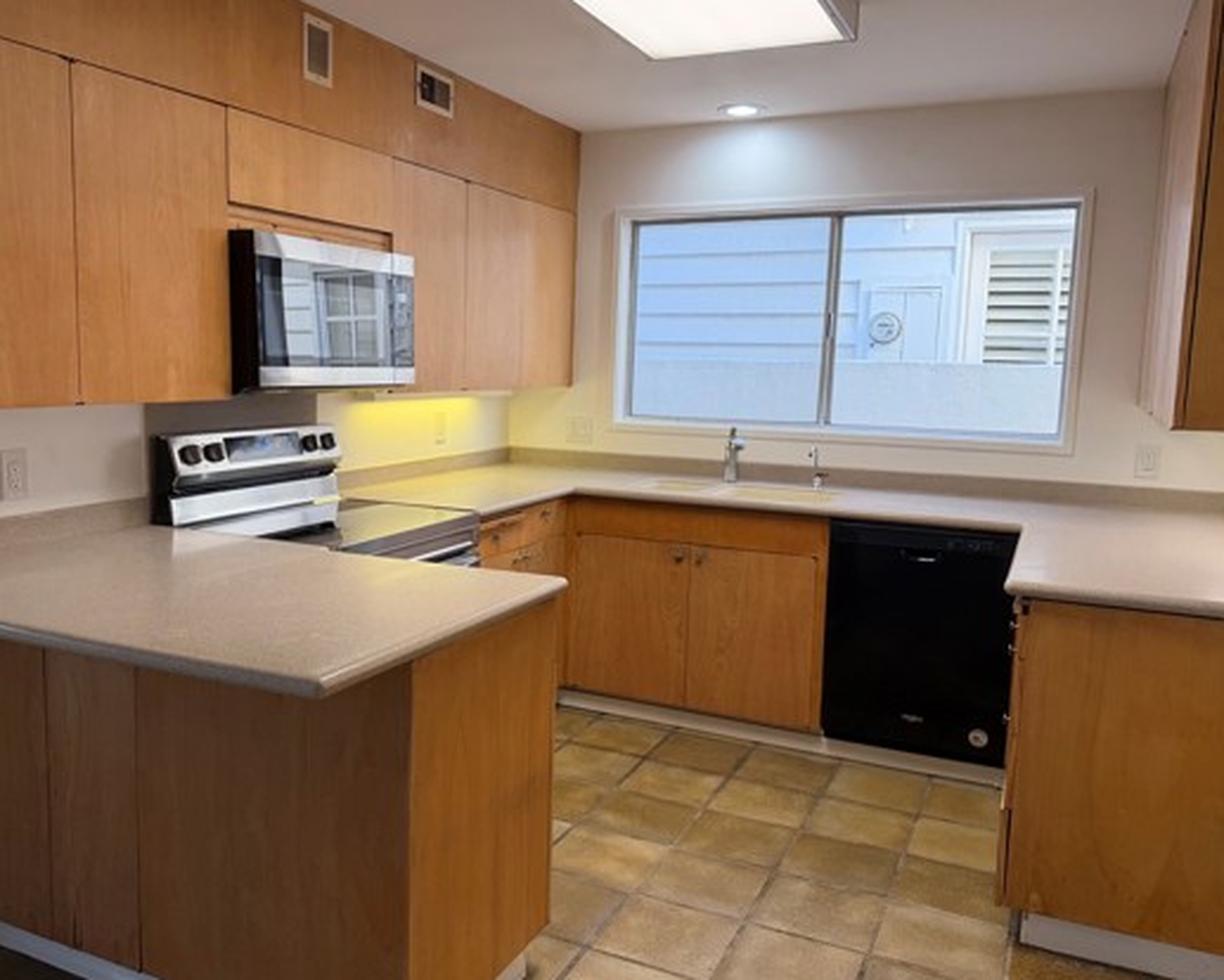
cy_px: 488
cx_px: 528
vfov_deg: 50.0
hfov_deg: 60.2
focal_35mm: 29
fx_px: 1051
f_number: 1.78
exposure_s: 1/120
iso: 100
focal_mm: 6.76
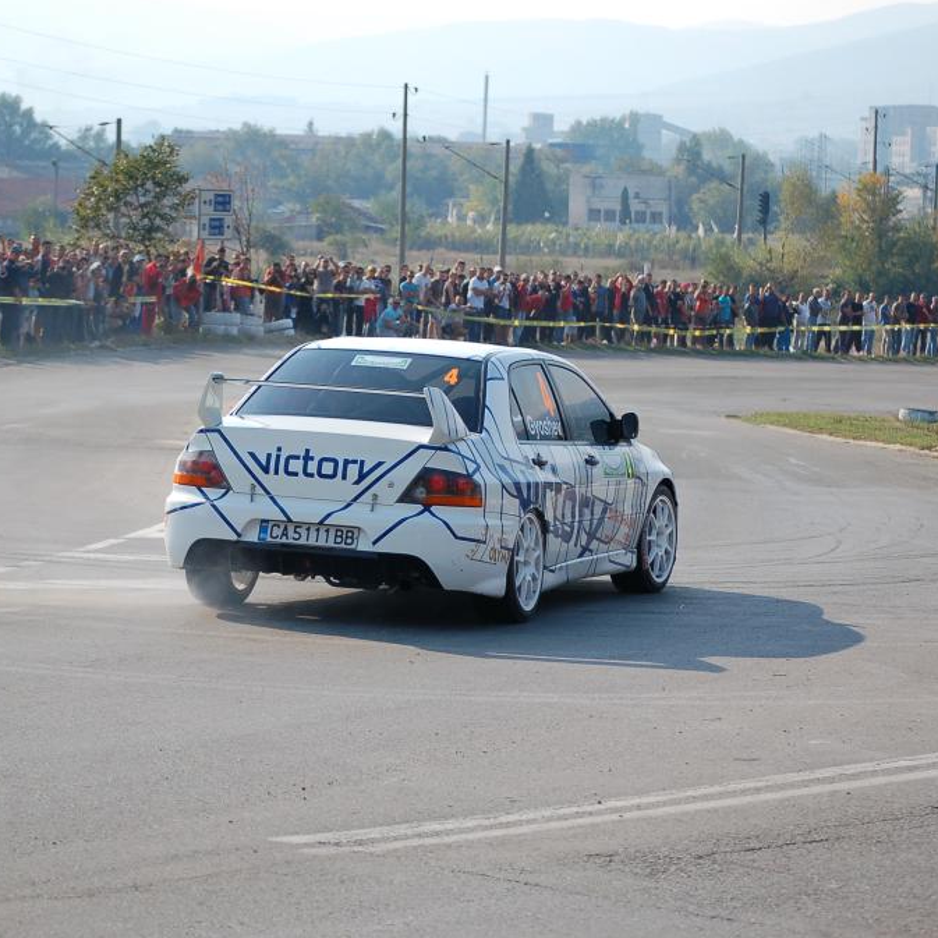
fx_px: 3269
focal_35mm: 107
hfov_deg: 16.3
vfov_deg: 16.3
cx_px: 474
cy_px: 468
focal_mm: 55
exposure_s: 1/1000
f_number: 4.5
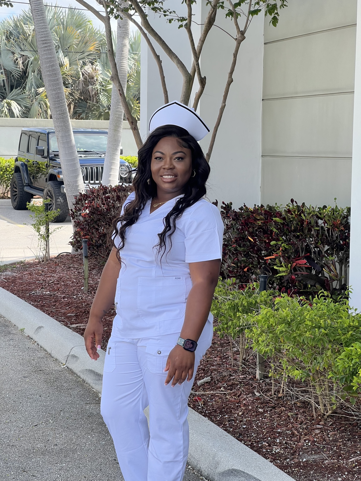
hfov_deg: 19.1
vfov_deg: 25.3
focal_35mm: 77
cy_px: 240
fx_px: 1071
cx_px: 180
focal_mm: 9
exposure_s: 1/144
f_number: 2.8
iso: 32
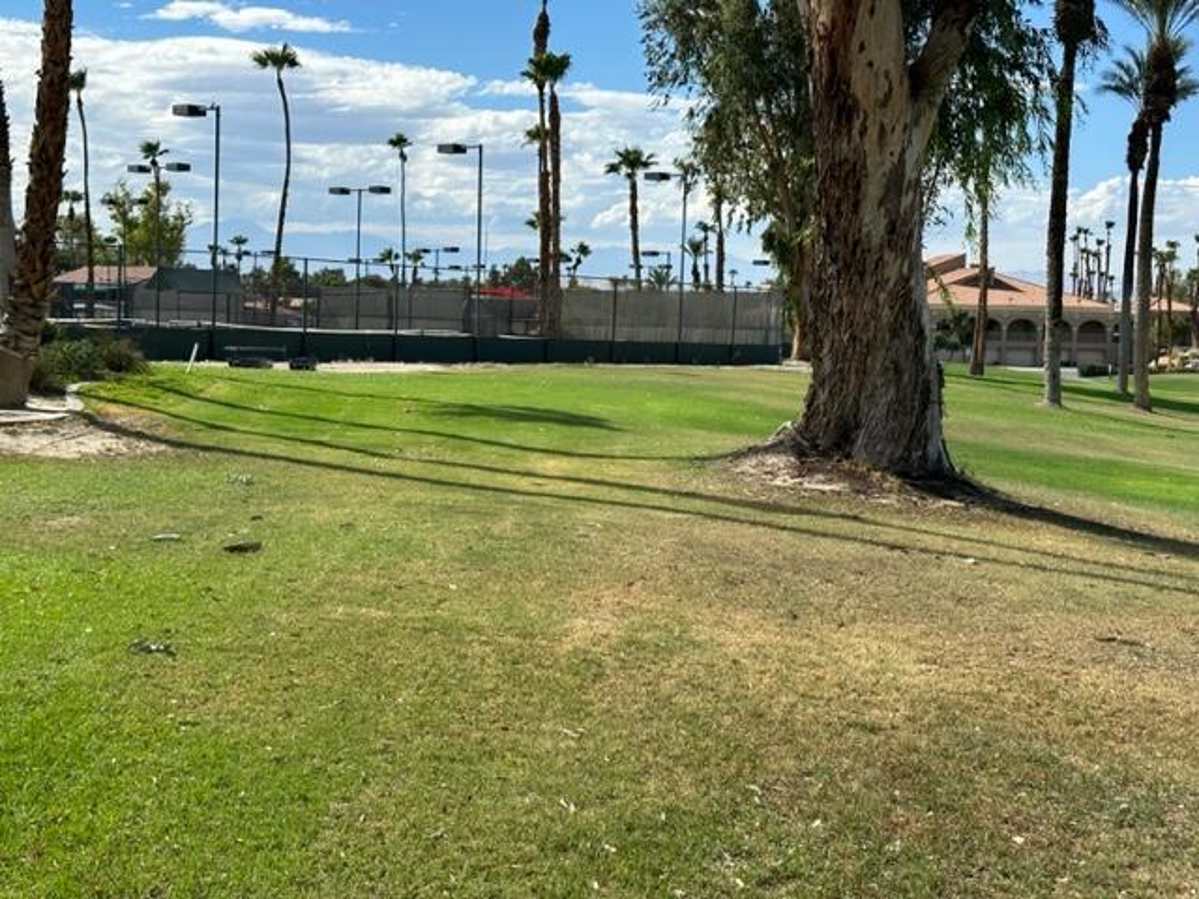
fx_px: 1663
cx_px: 600
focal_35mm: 48
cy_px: 450
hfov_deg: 39.7
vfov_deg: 30.3
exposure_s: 1/3597
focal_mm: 6.86
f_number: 1.78
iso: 64
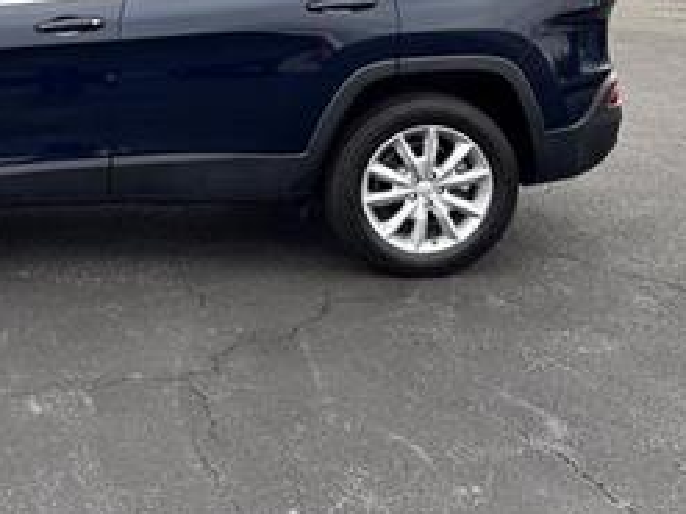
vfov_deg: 26.9
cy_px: 97
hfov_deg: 34.2
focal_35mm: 53
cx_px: 67
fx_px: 1050
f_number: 1.6
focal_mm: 5.96
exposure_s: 1/517
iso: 50
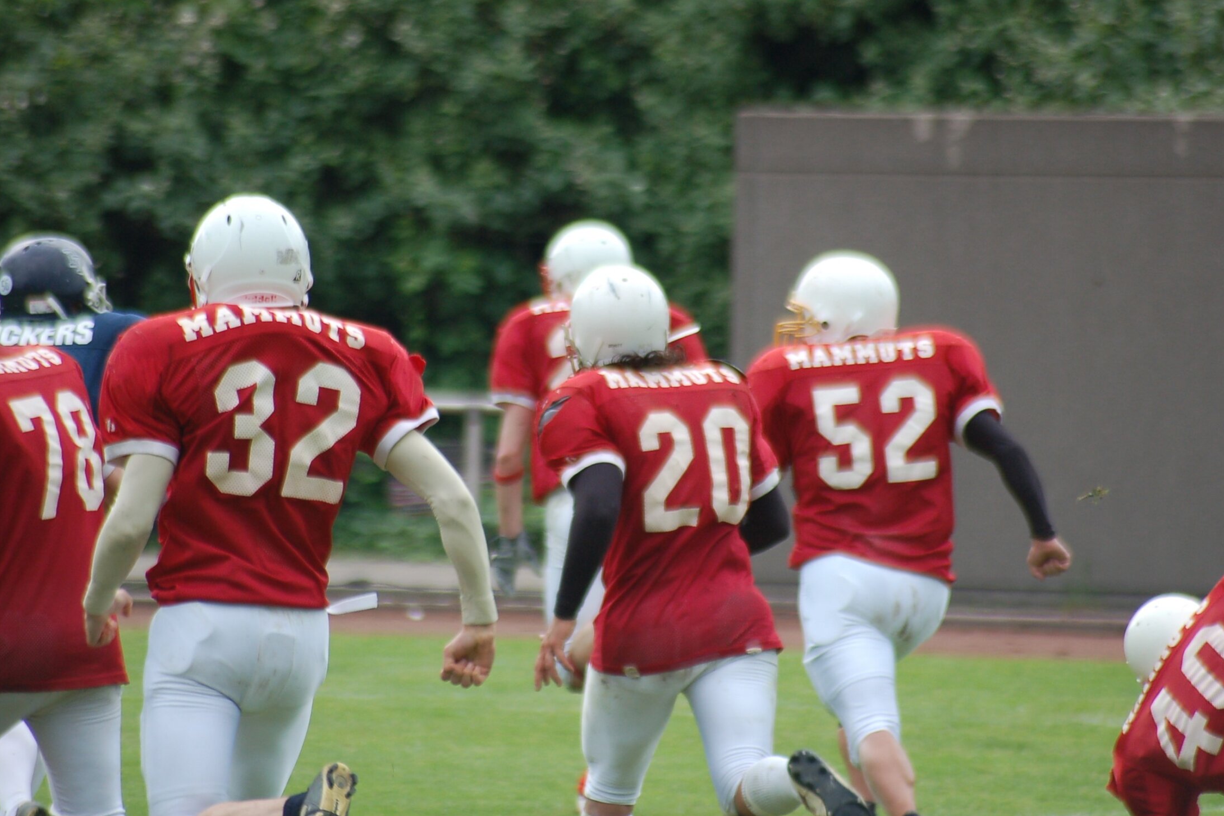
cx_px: 616
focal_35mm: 453
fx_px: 15401
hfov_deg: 4.6
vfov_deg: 3.0
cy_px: 409
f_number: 5.6
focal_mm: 300
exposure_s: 1/500
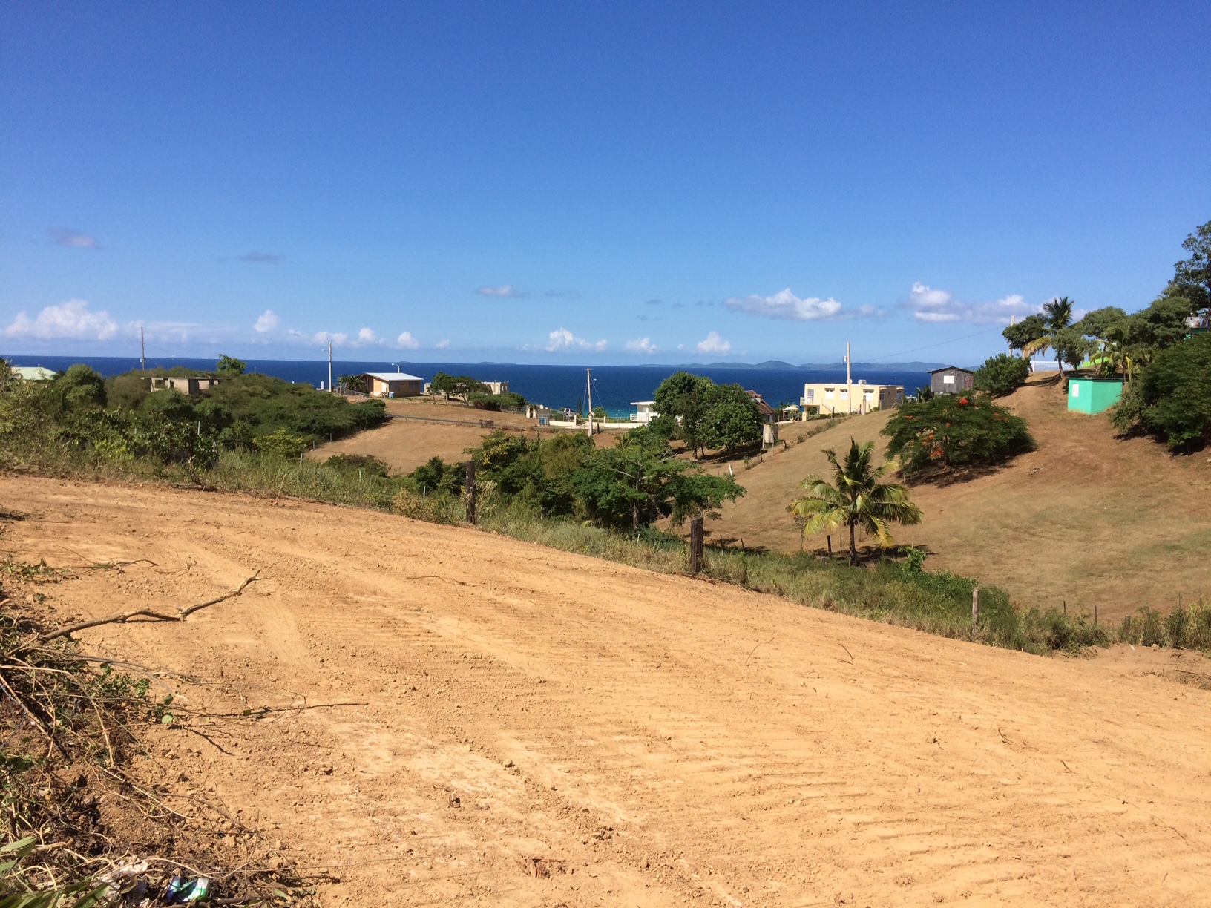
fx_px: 1015
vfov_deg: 48.2
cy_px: 454
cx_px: 606
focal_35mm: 29
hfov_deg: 61.7
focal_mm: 4.15
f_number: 2.2
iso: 32
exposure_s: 1/2740
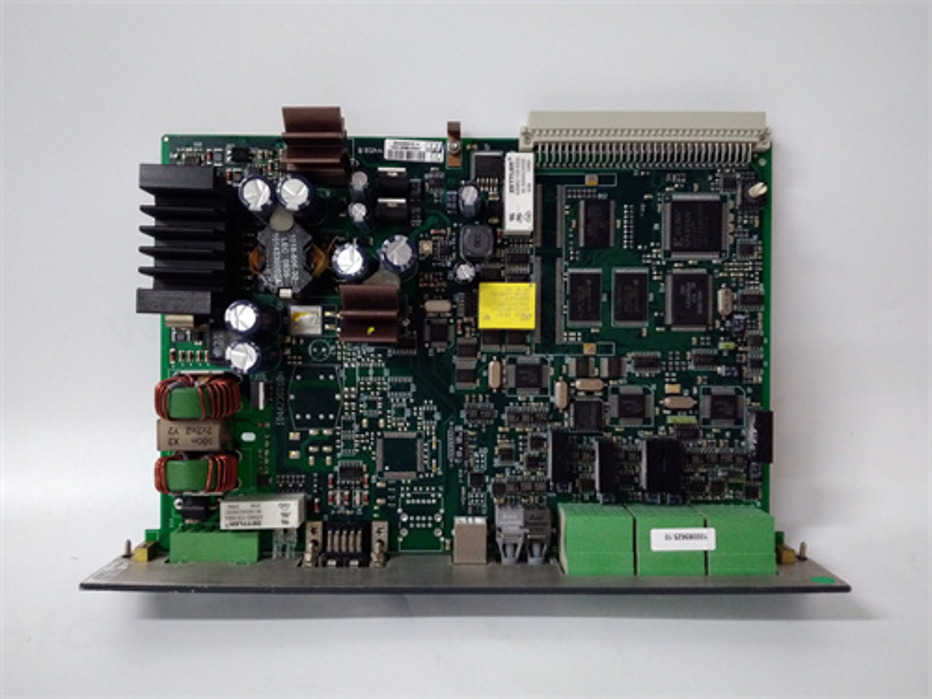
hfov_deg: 65.3
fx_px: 727
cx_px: 466
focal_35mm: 27
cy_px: 350
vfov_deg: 51.4
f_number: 2
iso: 617
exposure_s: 1/33
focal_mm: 3.79
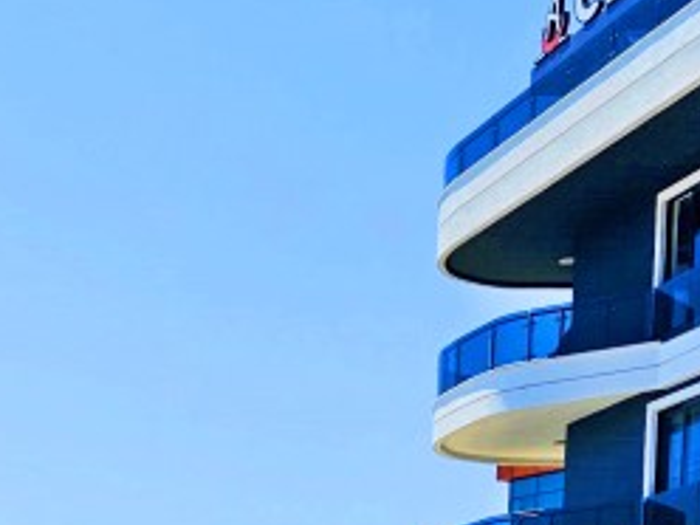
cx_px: -423
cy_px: 974
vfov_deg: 13.7
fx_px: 1921
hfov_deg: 17.9
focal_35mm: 95
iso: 10
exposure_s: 1/1232
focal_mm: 6.3
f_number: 1.7
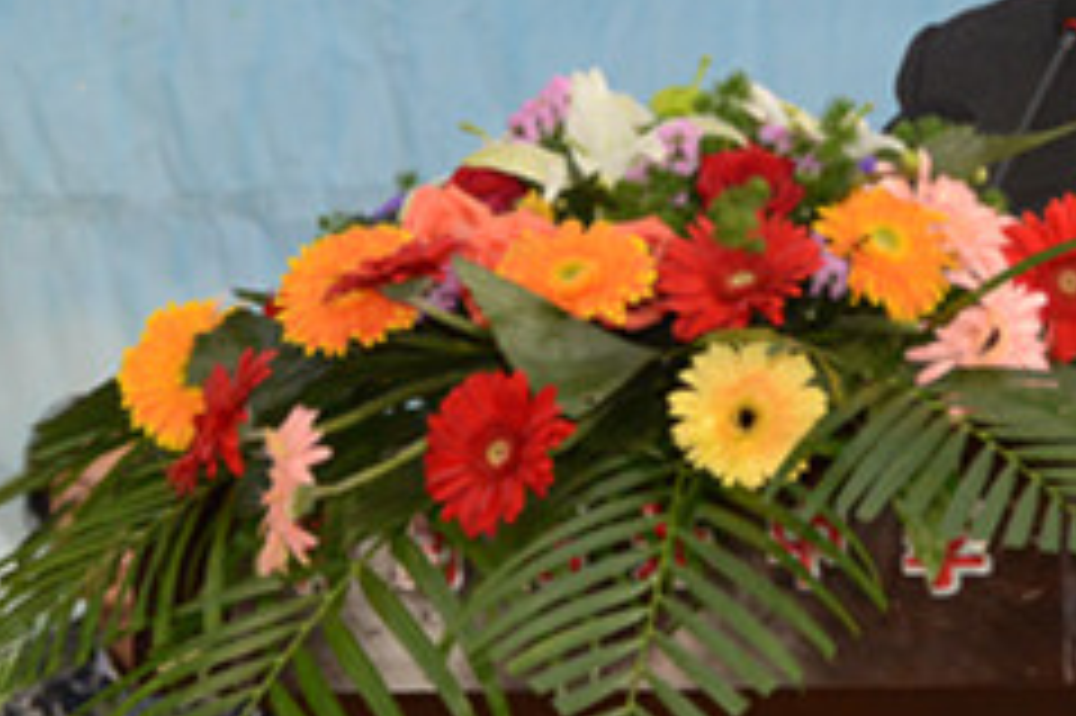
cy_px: 196
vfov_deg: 6.3
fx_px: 6511
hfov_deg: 9.4
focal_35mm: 218
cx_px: 1112
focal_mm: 58
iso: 1250
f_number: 5.6
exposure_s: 1/60
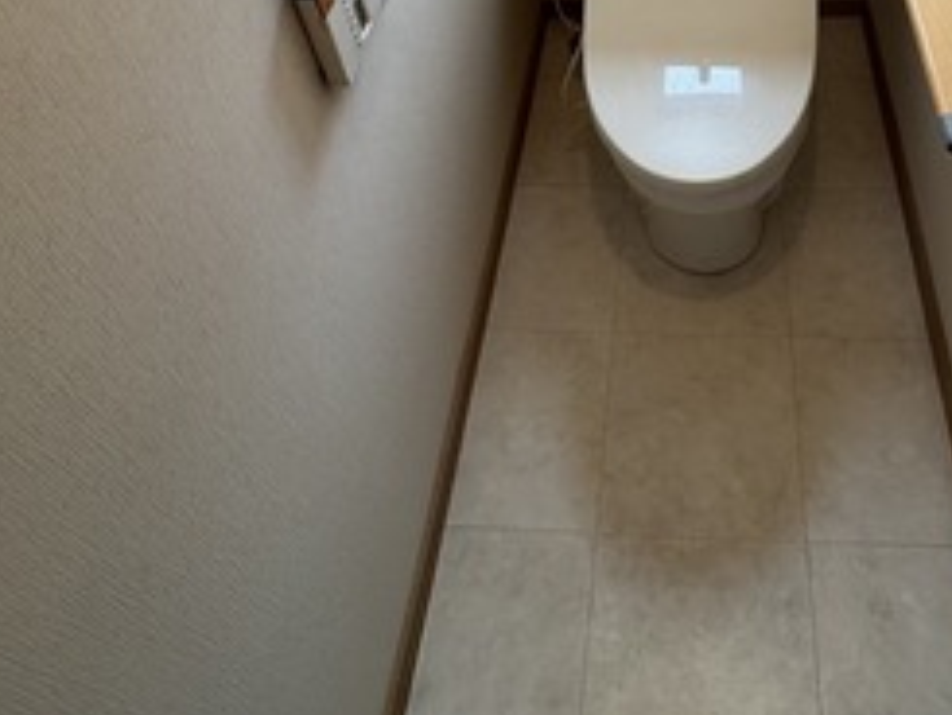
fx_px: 880
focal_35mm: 32
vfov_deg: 38.4
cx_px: 653
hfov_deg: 55.3
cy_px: -27
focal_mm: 2.22
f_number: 2.2
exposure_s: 1/120
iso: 320
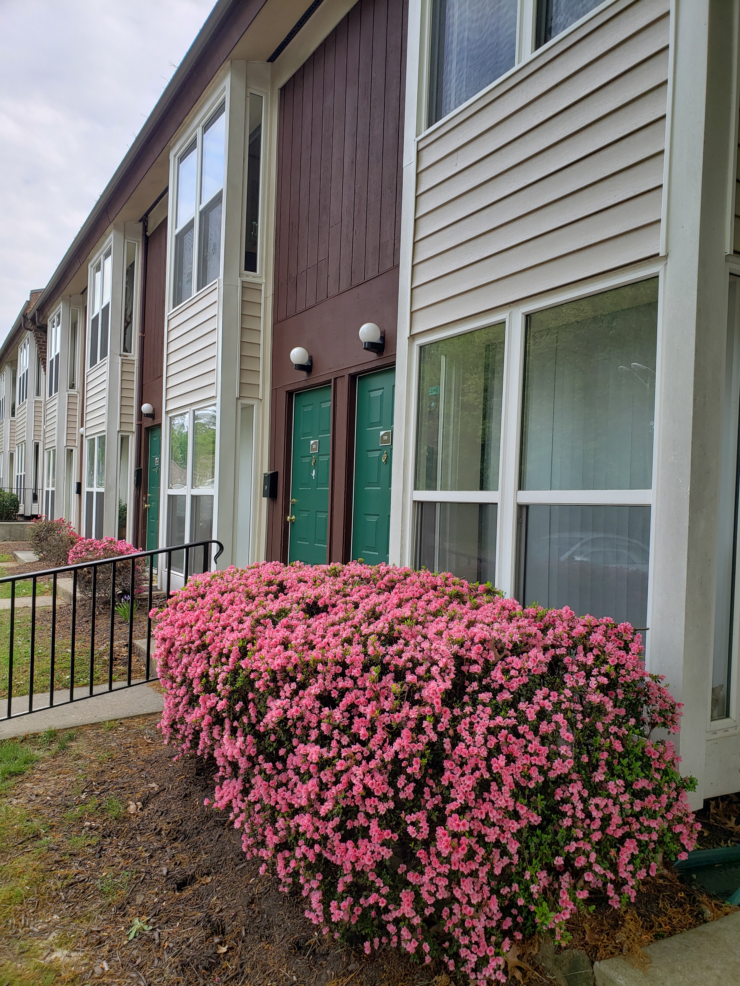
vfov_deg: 67.3
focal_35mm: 26
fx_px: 741
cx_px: 370
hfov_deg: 53.1
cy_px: 493
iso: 50
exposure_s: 1/443
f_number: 2.4
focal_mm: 4.3
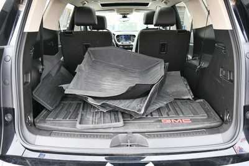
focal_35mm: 30
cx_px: 124
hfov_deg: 61.9
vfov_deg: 43.6
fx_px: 208
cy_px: 83
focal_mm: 20
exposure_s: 1/125
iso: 1250
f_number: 5.6
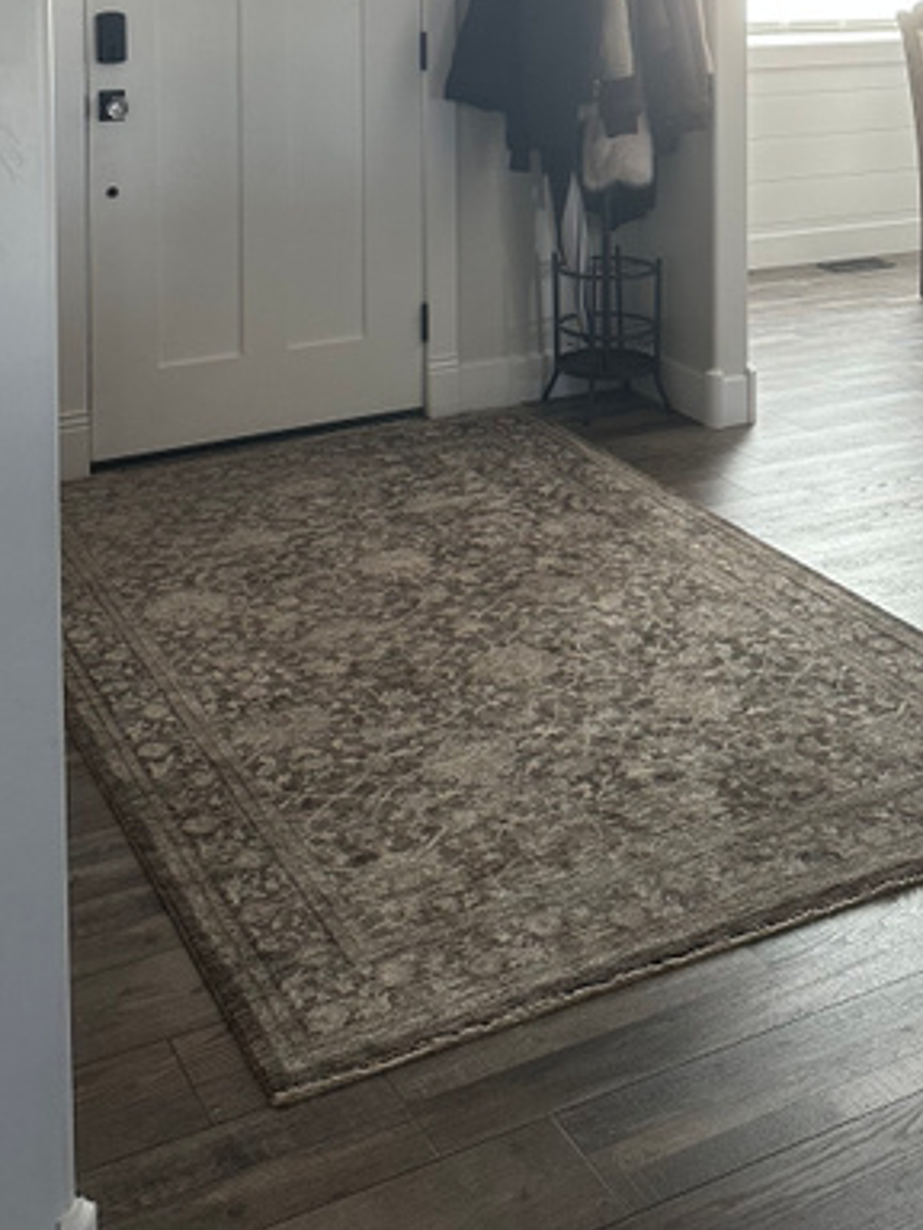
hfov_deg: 30.2
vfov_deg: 35.9
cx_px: 564
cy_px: 6
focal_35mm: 48
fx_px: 1706
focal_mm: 6.86
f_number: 1.78
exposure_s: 1/121
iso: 160
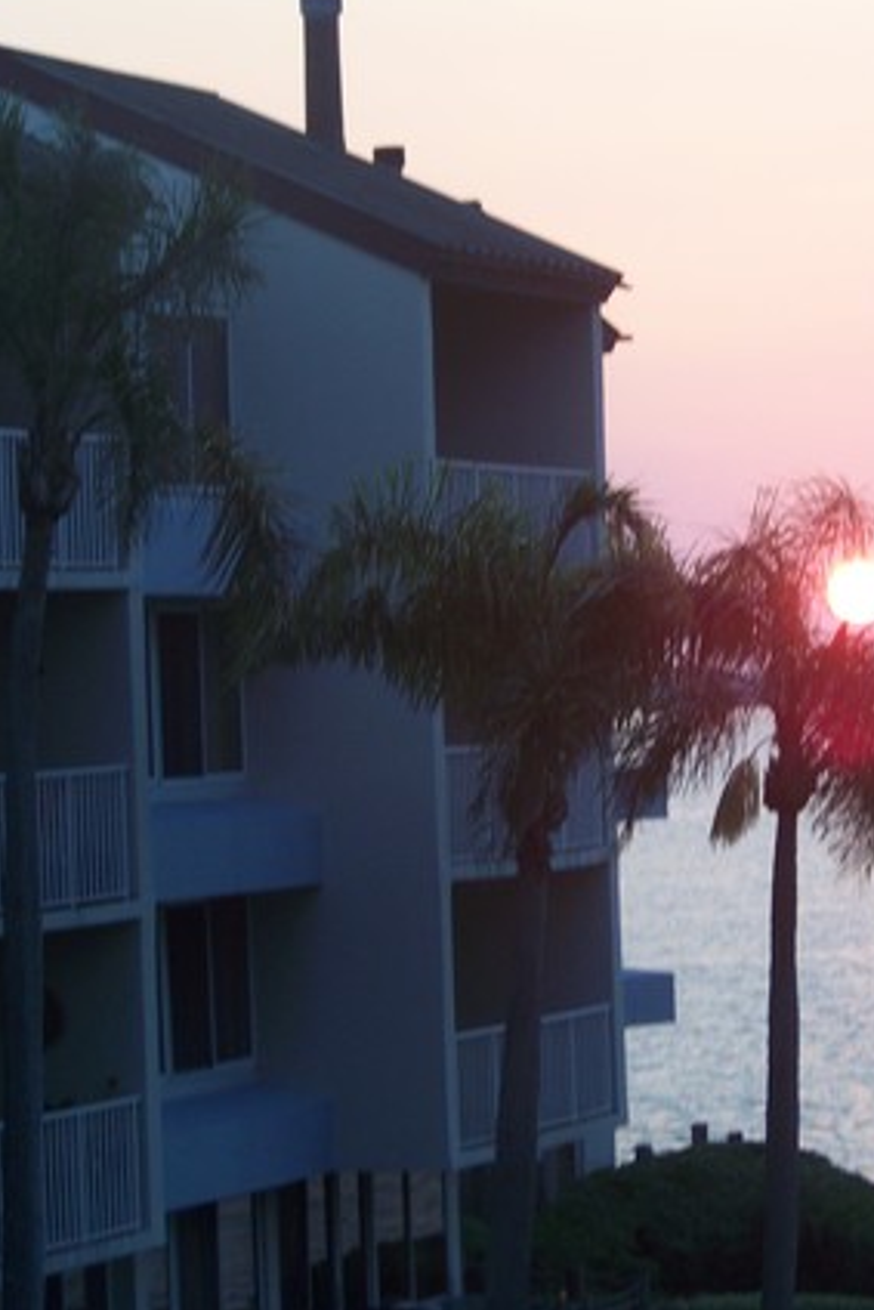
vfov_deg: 11.3
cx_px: 862
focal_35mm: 182
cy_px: 599
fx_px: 6622
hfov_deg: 7.5
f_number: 3.2
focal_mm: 19.3
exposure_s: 1/80
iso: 69
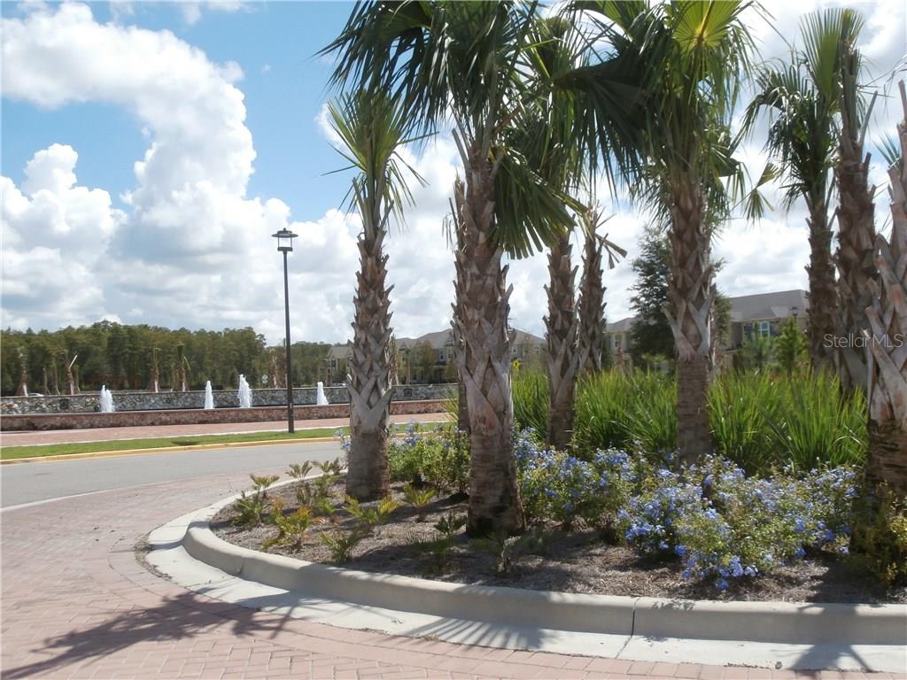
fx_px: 996
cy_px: 340
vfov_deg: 37.7
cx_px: 454
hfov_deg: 49.0
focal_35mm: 38
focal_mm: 6.67
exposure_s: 1/800
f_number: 3.9
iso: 100
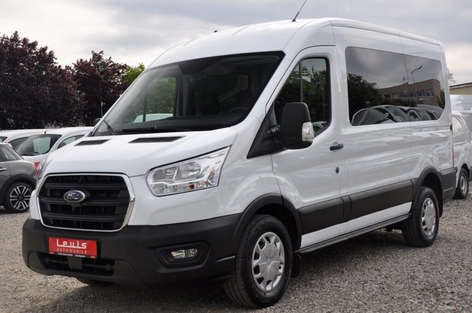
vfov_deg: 28.0
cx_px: 236
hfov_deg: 41.2
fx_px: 629
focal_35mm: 48
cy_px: 156
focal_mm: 32
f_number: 9
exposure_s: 1/320
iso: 500
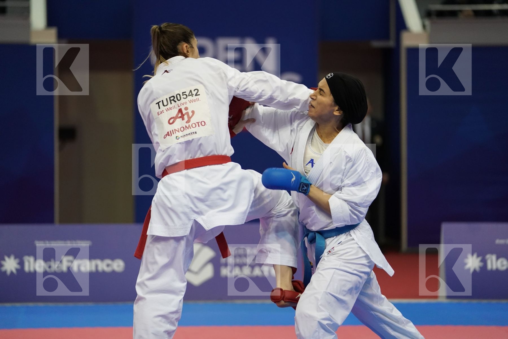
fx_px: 2060
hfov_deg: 14.1
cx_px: 254
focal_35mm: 146
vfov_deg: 9.4
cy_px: 170
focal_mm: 146
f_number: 2.8
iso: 3200
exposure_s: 1/1000
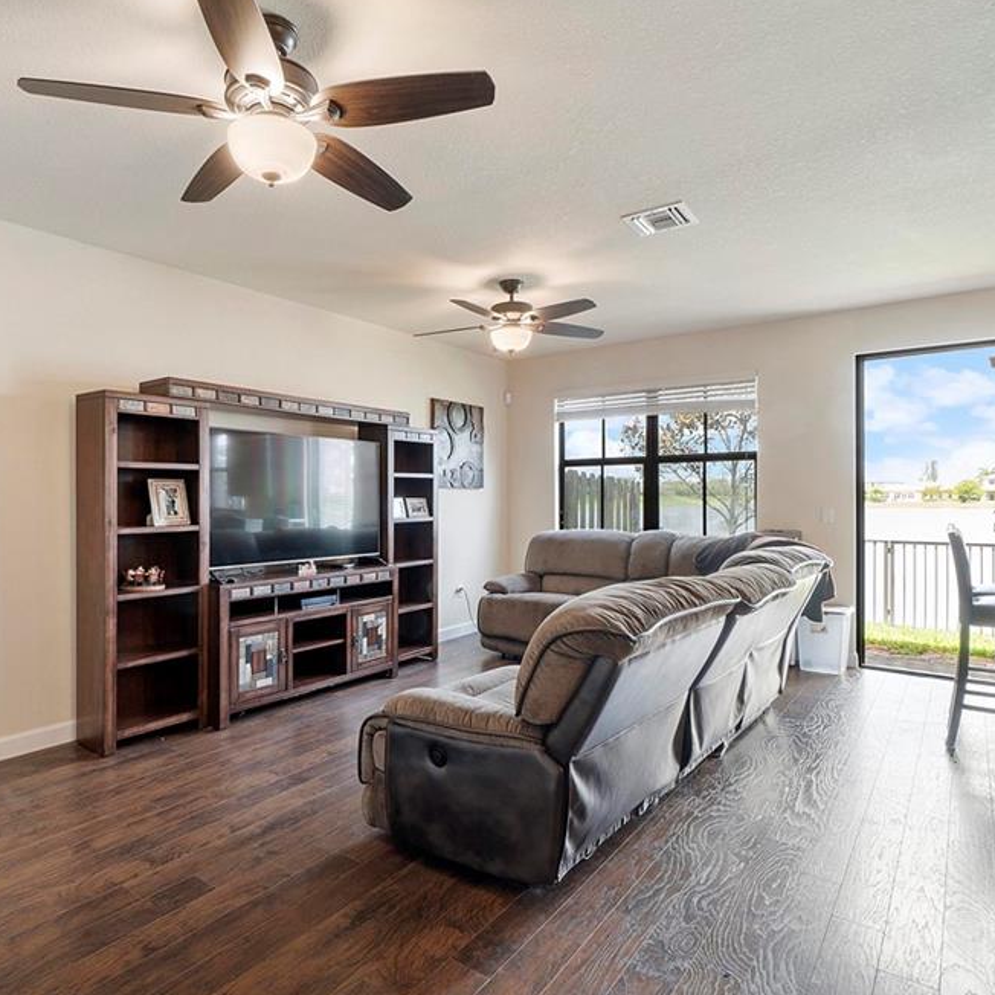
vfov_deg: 74.8
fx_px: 650
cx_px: 423
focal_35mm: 20
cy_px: 502
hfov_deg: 74.4
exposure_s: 1/4
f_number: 11
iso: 160
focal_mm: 10
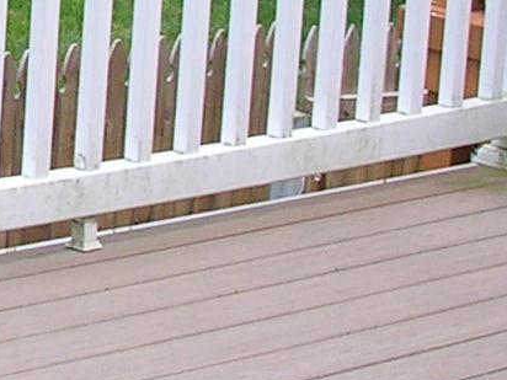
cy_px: -167
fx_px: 2768
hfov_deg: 9.9
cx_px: -437
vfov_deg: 7.7
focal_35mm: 189
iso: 50
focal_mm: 5.8
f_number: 5.6
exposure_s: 1/162
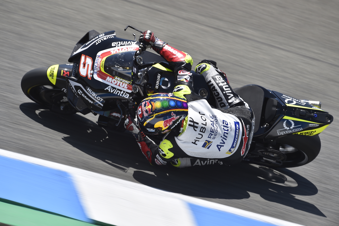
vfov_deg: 2.3
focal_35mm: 600
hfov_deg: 3.4
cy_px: 113
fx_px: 5647
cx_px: 170
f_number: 8
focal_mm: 600
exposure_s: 1/500
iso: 100
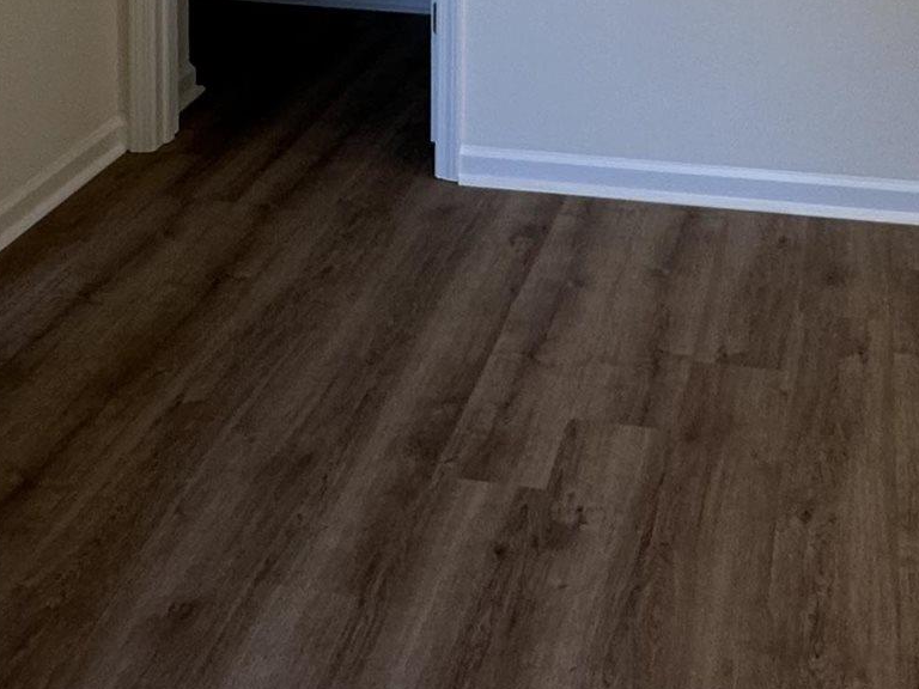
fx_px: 1487
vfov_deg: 21.6
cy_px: -359
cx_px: 615
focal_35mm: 56
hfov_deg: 34.0
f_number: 2.2
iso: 100
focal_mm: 2.22
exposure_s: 1/120
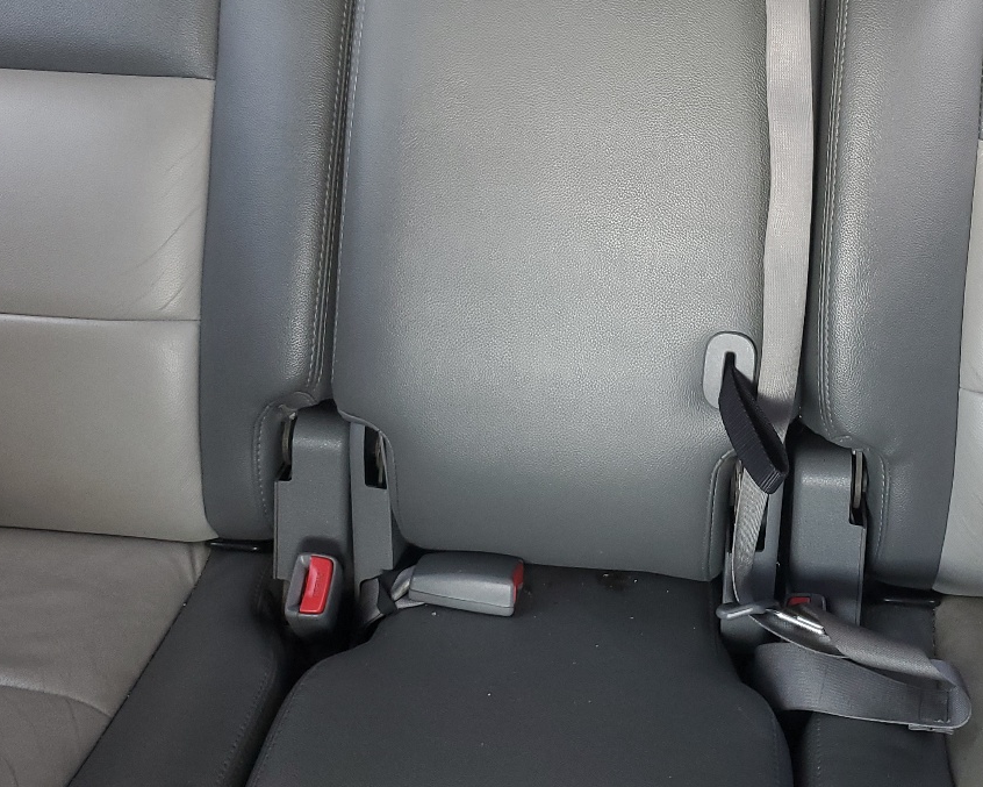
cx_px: 653
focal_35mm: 48
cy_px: 146
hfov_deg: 38.4
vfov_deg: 30.6
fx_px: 1397
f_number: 1.5
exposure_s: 1/120
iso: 76
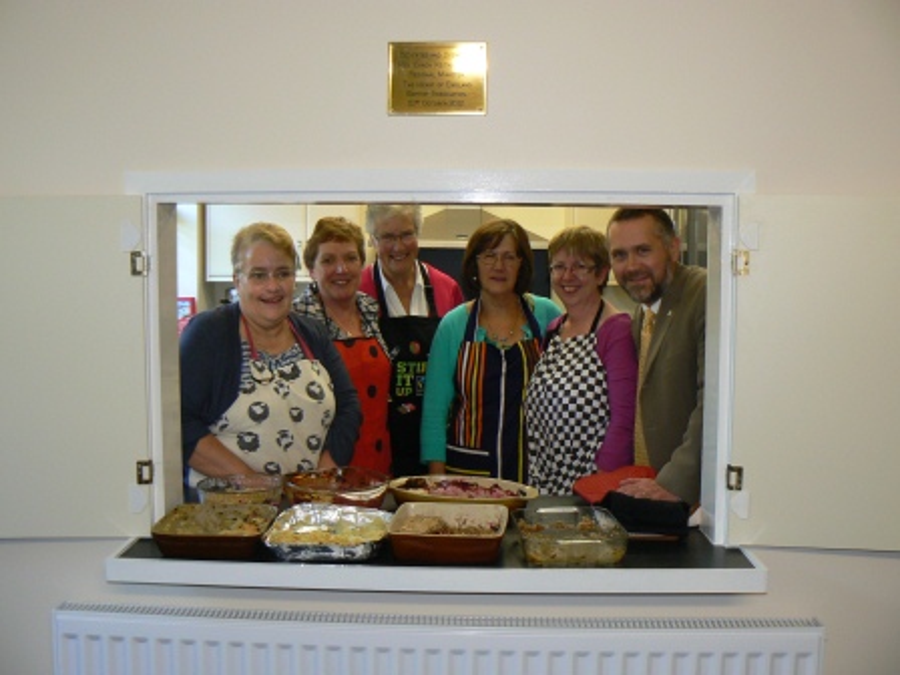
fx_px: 936
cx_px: 450
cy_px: 338
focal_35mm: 36
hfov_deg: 51.4
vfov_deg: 39.7
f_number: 2.8
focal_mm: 6
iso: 100
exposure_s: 1/25
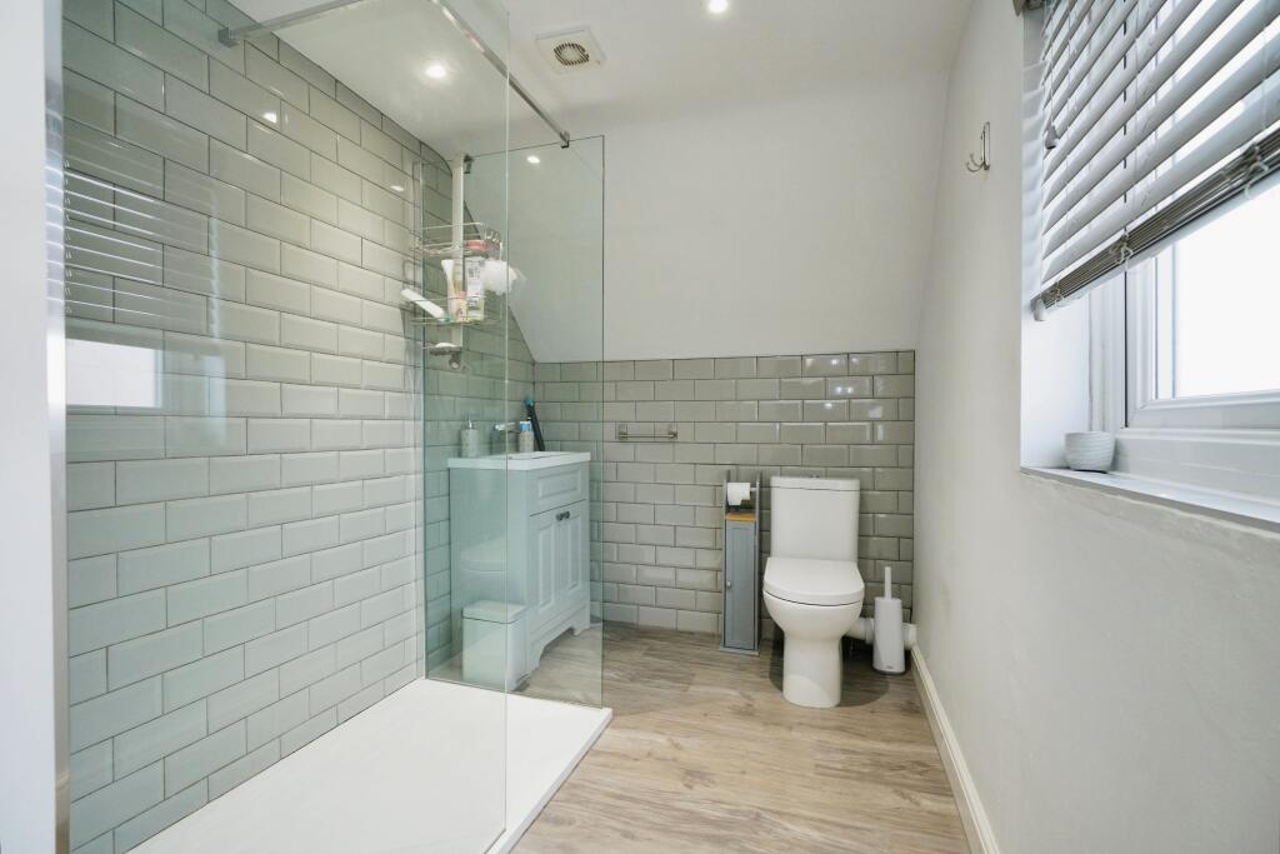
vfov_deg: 73.8
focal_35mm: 16
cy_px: 427
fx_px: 569
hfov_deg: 96.7
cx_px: 640
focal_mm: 16
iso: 2000
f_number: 7.1
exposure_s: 1/80
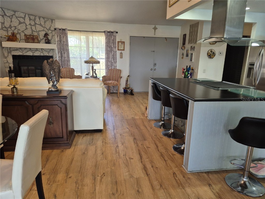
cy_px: 100
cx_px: 132
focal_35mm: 23
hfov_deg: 73.9
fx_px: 176
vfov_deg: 58.9
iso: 200
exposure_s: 1/120
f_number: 1.8
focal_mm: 5.4
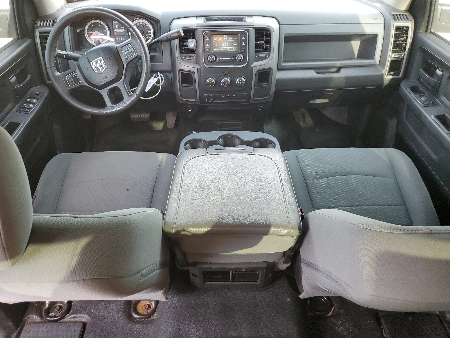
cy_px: 169
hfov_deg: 67.3
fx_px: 338
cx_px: 225
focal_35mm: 26
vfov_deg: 53.1
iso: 97
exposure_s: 1/120
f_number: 1.5
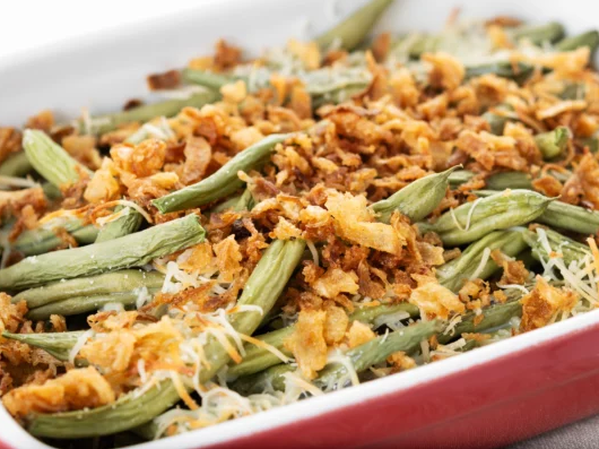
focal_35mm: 98
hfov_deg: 20.0
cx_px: 332
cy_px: 224
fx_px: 1695
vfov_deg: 15.1
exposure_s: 1/250
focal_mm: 60
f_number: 4.5
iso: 100
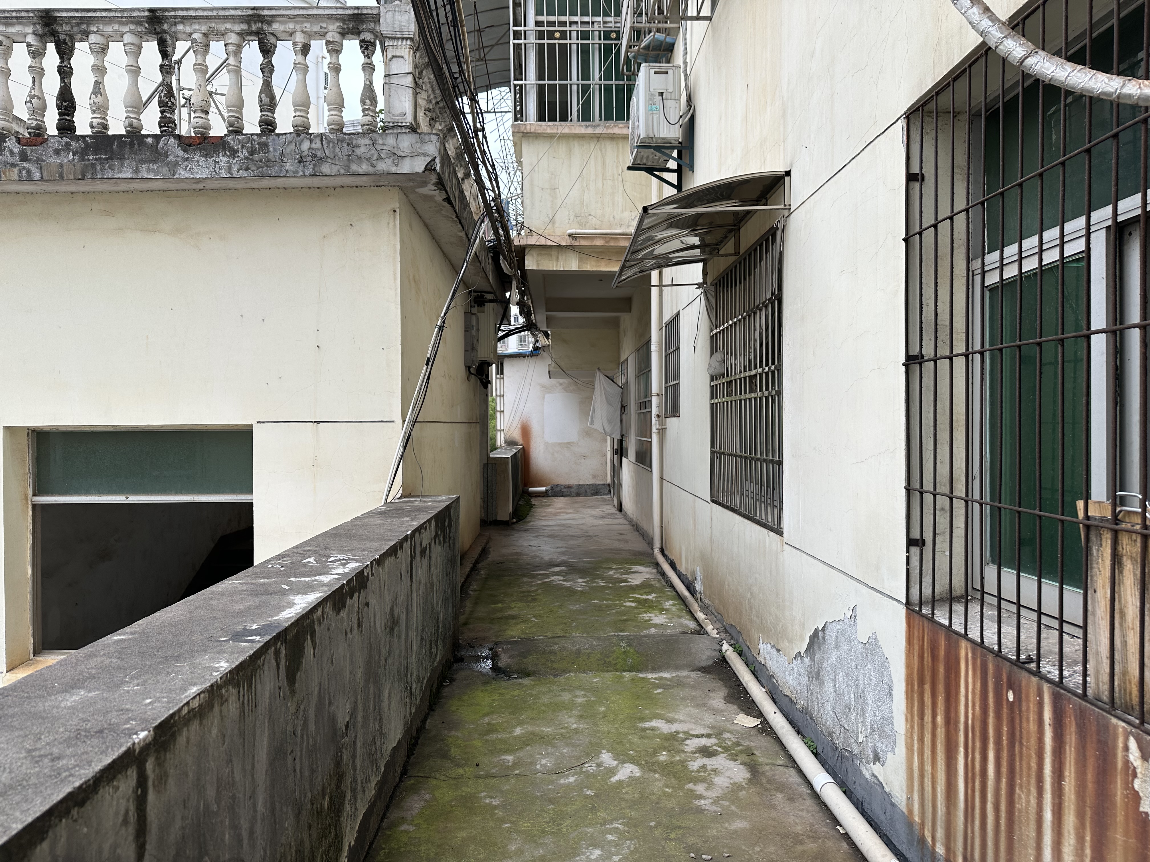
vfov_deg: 56.8
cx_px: 575
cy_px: 431
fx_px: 797
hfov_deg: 71.6
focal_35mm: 24
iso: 64
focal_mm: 6.86
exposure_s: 1/235
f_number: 1.78
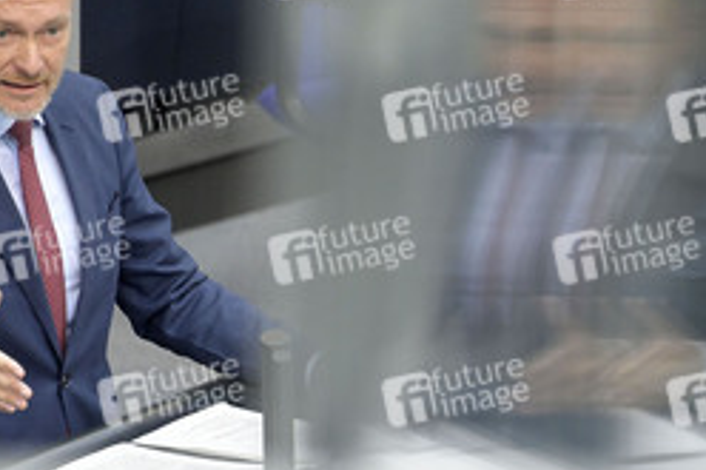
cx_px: 380
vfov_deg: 1.6
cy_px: 322
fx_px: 17109
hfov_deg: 2.4
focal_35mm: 873
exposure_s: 1/400
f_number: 5.6
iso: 8000
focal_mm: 480
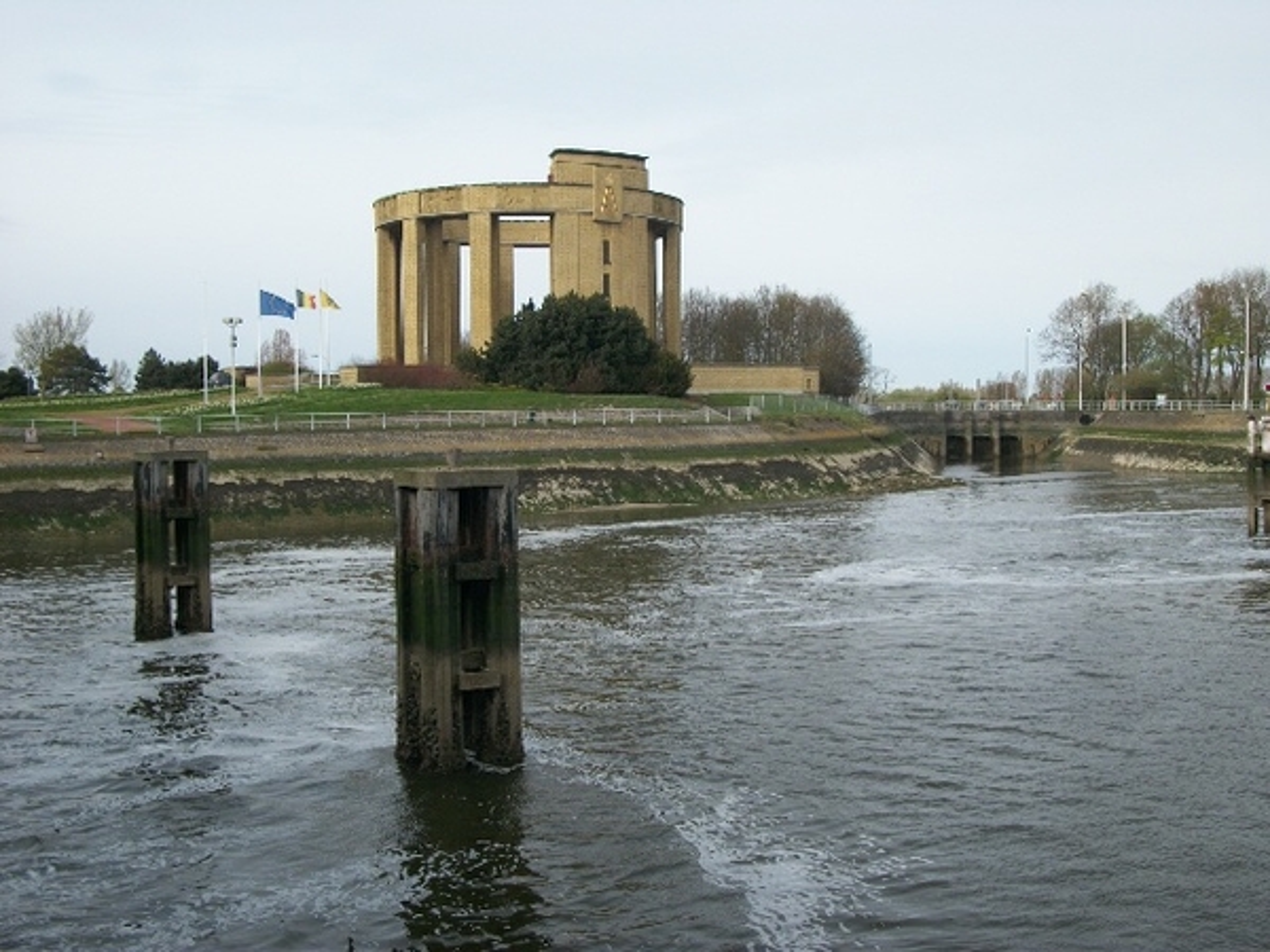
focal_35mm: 40
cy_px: 476
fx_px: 1468
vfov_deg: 36.0
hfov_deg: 46.8
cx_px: 635
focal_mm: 7.1
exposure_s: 1/100
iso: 80
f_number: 9.9
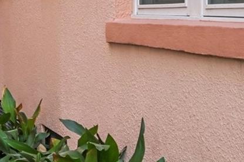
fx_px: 785
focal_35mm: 116
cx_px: -142
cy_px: 0
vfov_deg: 11.7
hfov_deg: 15.9
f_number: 8
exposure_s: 1/200
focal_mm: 30
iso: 400
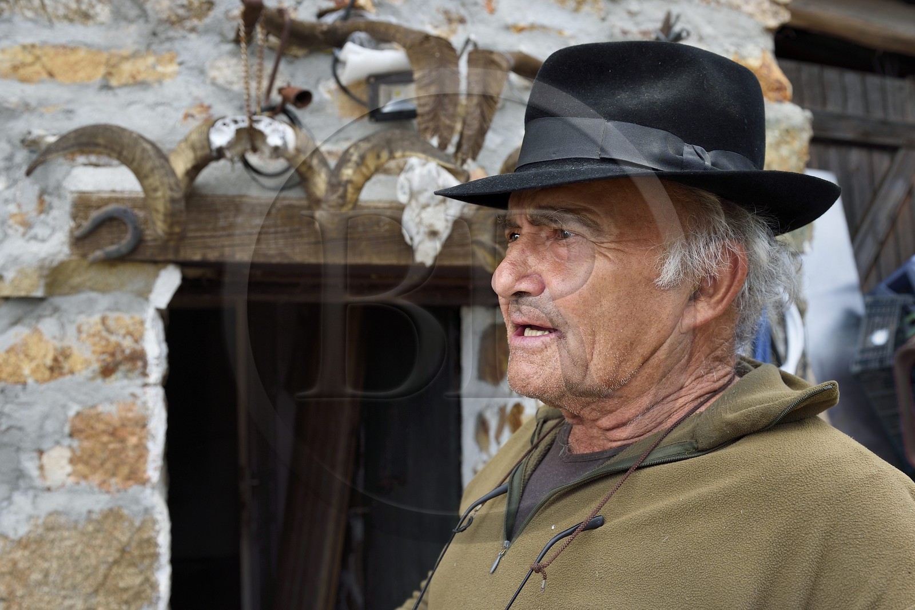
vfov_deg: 53.1
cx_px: 458
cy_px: 305
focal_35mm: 24
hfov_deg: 73.8
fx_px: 610
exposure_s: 1/160
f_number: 5
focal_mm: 24
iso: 200
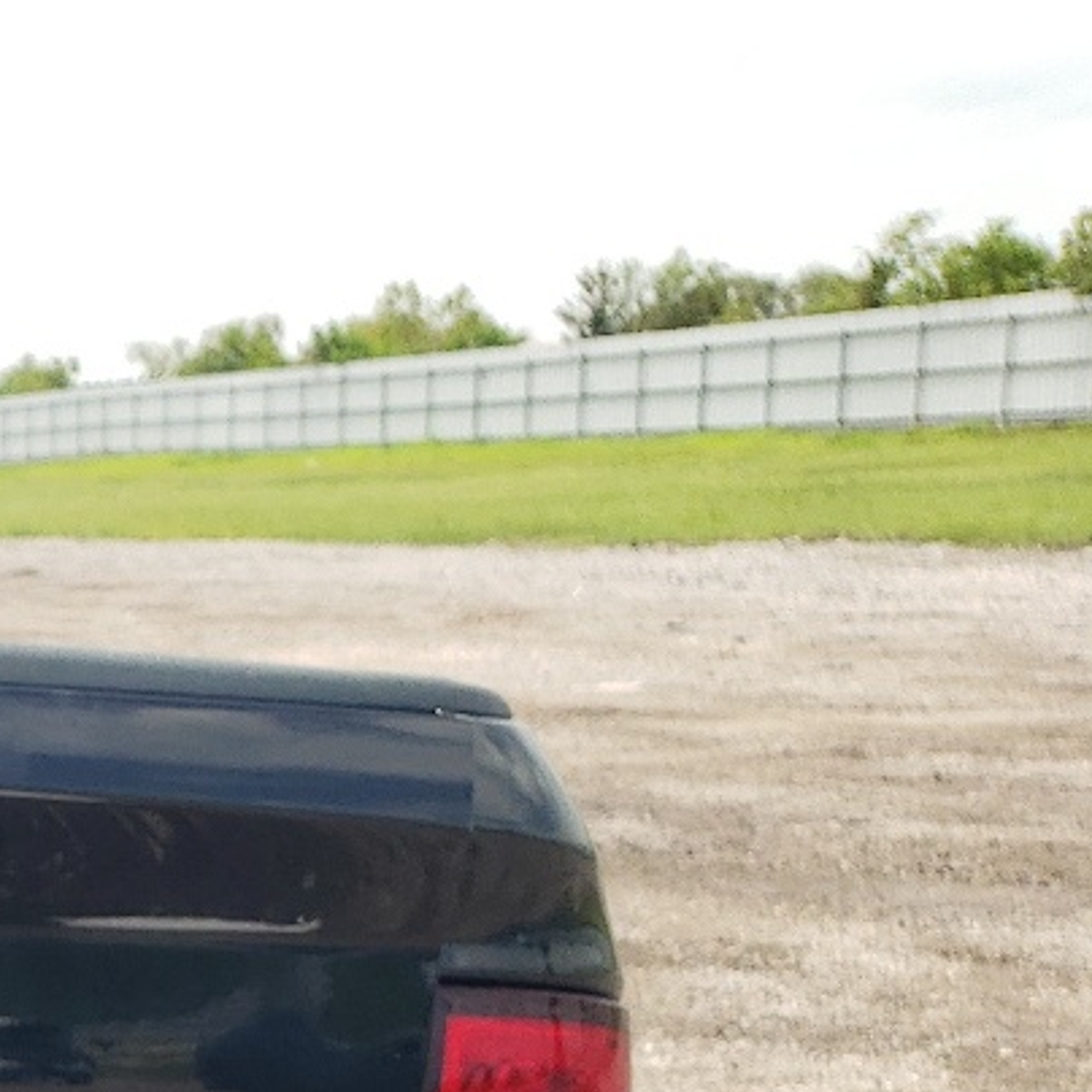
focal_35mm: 91
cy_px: 1422
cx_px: -1008
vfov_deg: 17.8
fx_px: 3248
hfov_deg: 15.6
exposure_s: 1/1429
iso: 50
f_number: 1.5
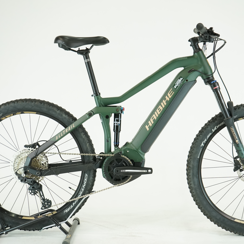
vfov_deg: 25.7
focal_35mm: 67
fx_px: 534
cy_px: 123
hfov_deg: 25.7
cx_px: 142
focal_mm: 52
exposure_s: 1/200
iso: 1600
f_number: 5.6
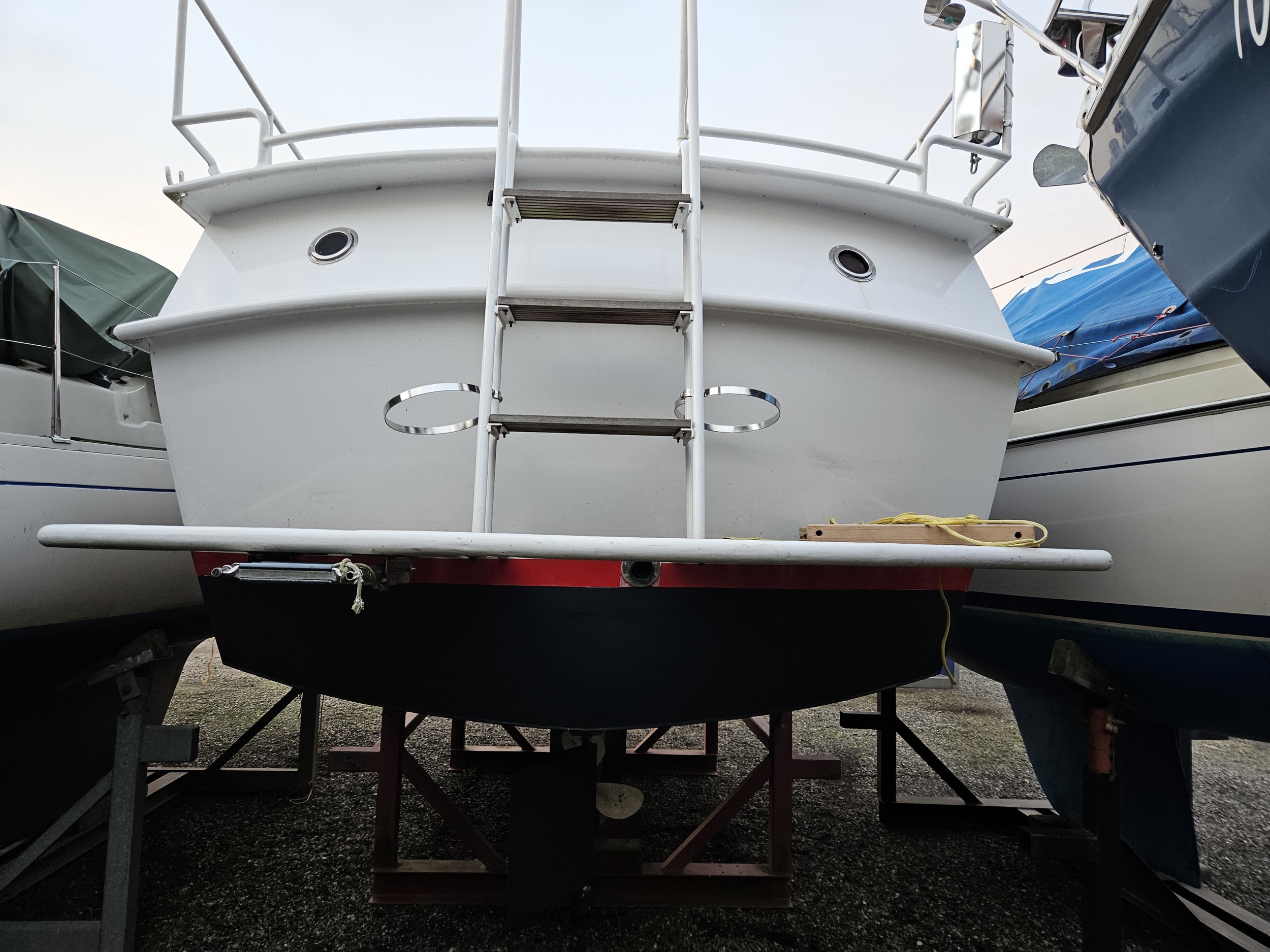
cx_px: 635
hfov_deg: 73.9
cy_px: 476
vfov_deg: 58.9
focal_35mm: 23
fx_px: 844
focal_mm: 5.4
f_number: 1.8
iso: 160
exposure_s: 1/100
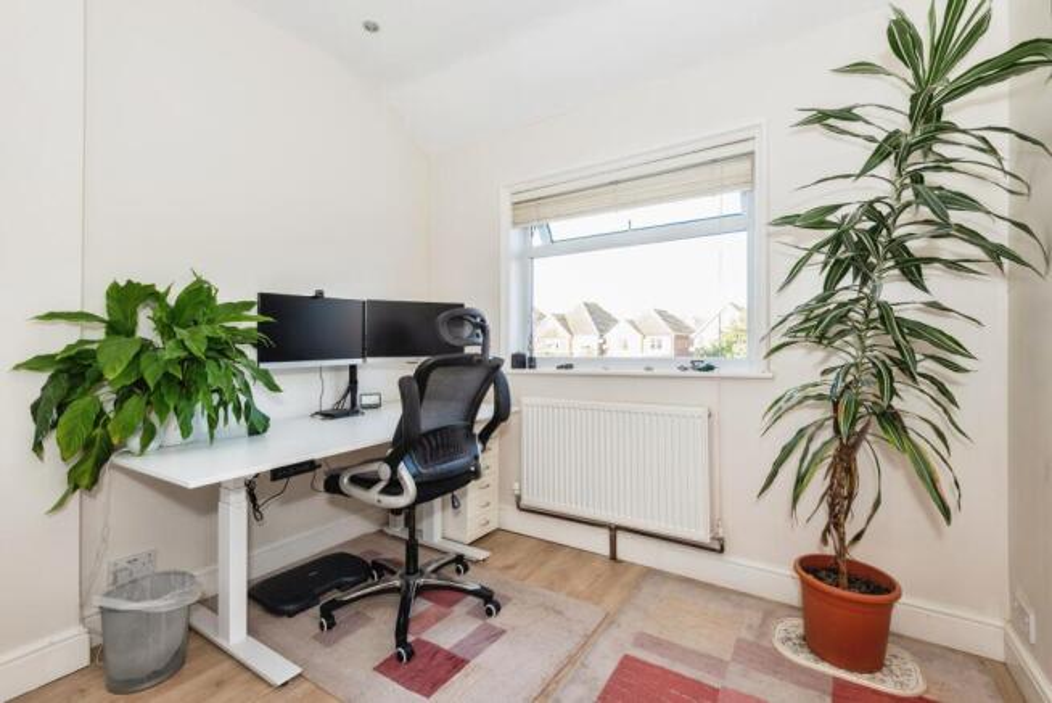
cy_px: 352
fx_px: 468
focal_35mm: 16
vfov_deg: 73.8
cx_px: 526
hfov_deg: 96.7
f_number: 8
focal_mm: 16
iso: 200
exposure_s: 1/20
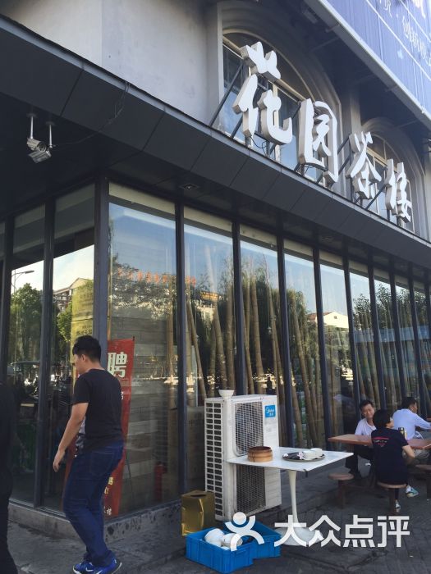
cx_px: 216
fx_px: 481
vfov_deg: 61.7
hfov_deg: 48.2
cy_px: 287
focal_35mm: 29
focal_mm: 4.15
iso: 32
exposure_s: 1/265
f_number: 2.2
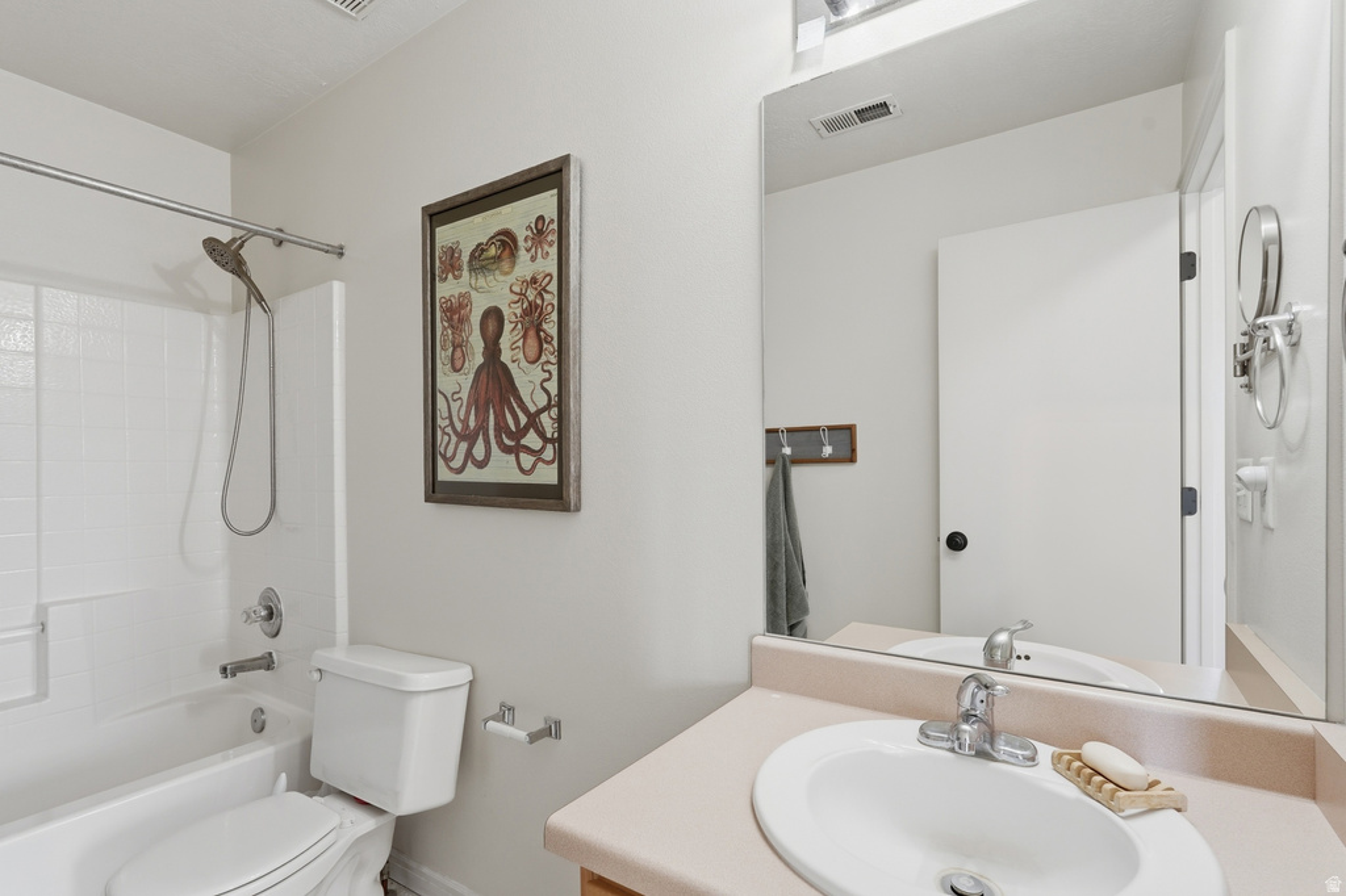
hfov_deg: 96.8
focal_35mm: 16
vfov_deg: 73.7
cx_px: 673
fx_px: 598
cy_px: 448
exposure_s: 1/80
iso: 250
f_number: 9
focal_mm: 16
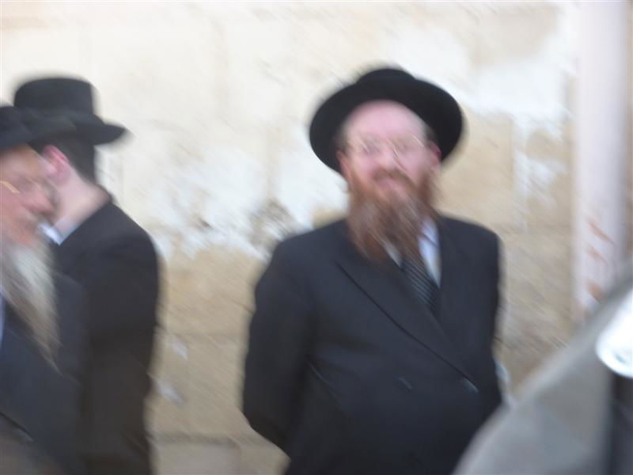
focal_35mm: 128
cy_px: 238
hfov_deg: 15.4
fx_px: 2341
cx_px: 316
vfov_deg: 11.6
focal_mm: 21
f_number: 4.4
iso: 100
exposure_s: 1/50
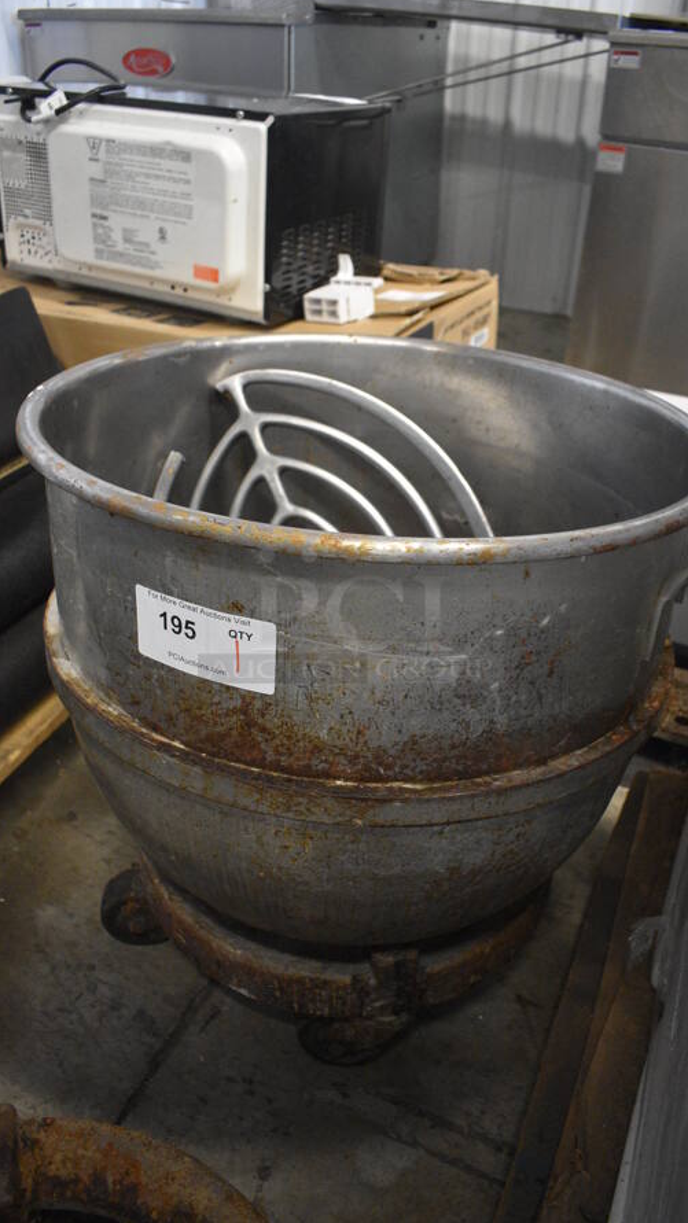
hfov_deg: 40.2
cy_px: 612
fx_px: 941
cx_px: 352
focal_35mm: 29
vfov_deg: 66.1
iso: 3200
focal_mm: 18
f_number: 3.5
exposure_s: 1/125
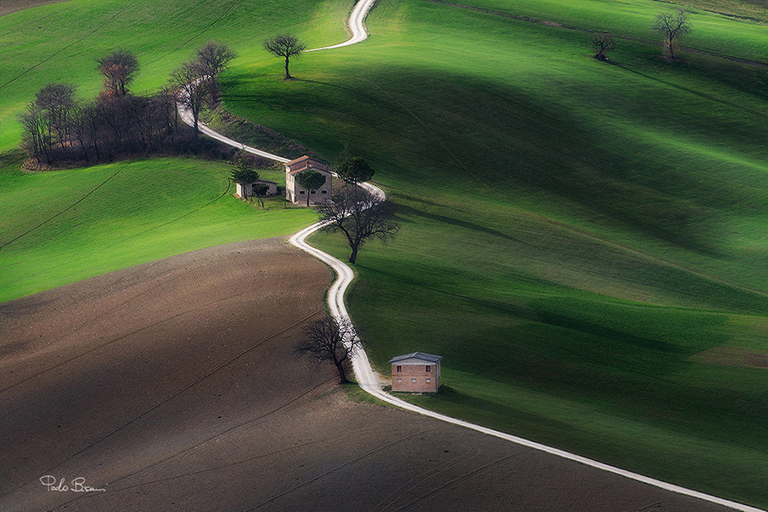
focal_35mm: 315
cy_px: 256
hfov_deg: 6.5
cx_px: 384
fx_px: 6719
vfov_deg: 4.4
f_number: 7.1
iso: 100
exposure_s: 1/125
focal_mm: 210
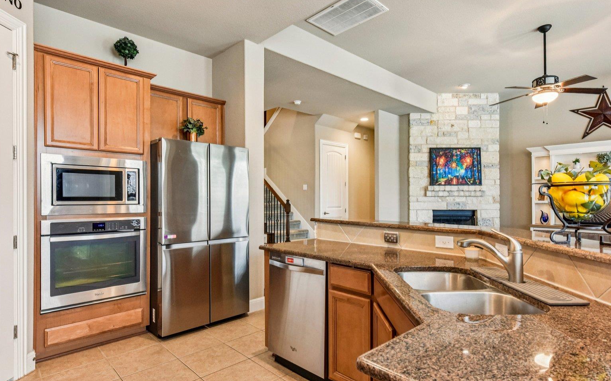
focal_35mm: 19
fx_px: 316
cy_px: 196
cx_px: 312
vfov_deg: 62.2
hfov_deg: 88.0
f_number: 8
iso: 1250
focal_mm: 14
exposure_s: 1/15
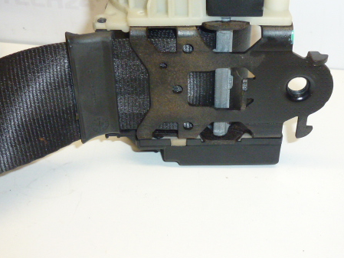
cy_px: 90
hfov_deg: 40.3
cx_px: 203
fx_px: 467
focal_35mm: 47
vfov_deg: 30.7
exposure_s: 1/200
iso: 400
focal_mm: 5.9
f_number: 3.6
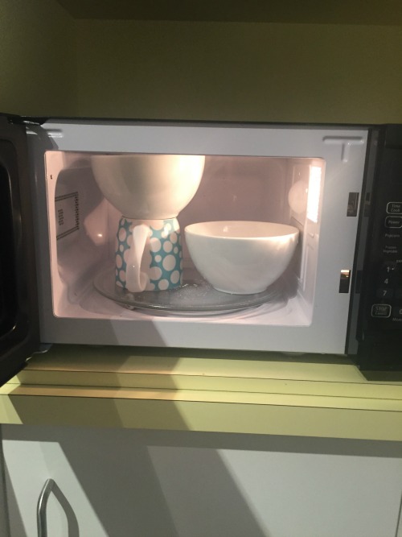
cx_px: 201
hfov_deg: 48.2
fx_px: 449
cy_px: 268
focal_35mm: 29
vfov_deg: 61.7
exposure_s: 1/33
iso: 160
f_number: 2.2
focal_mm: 4.15
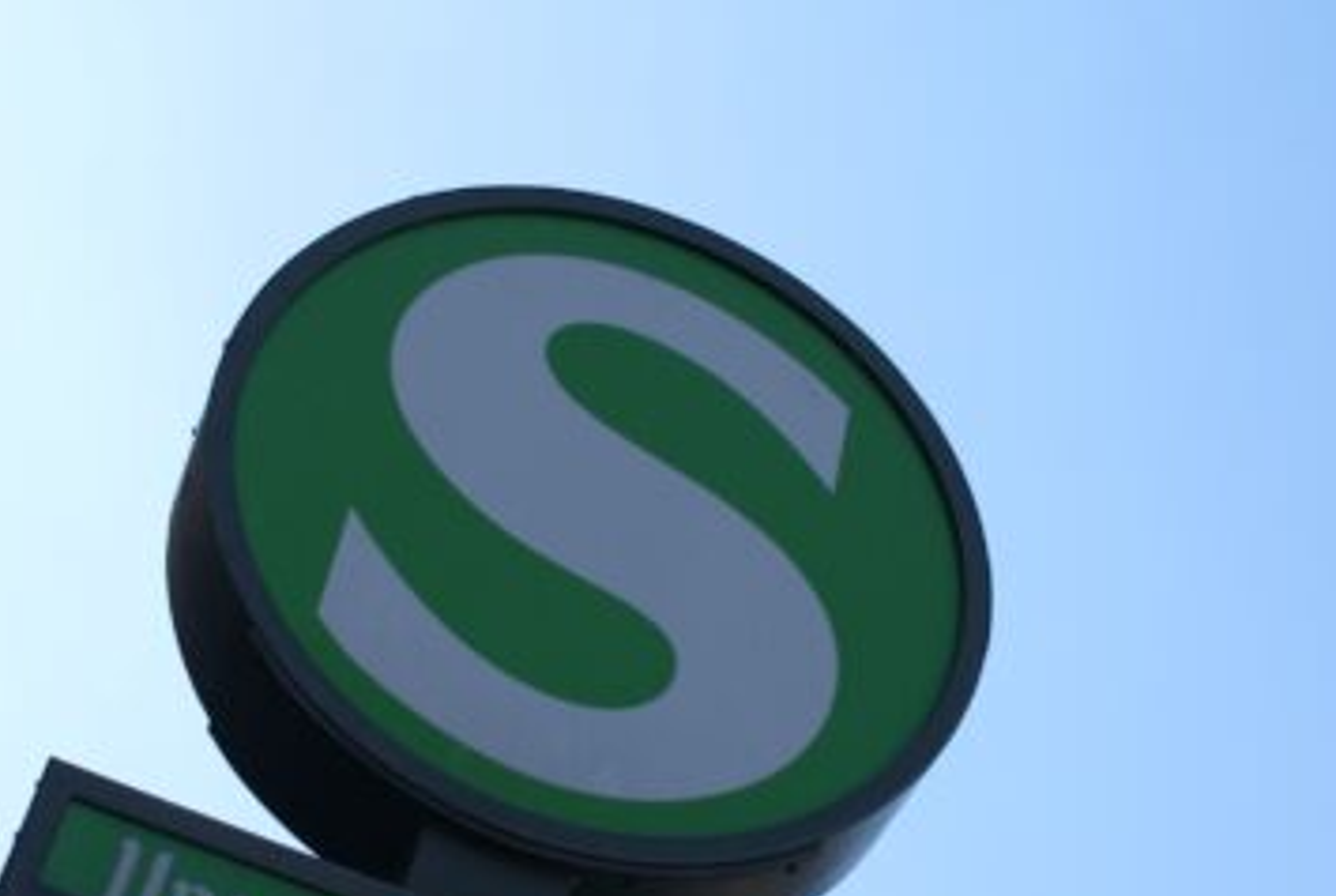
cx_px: 610
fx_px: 2825
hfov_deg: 26.6
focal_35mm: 76
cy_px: 685
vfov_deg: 17.9
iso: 100
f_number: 5
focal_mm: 30
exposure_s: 1/320
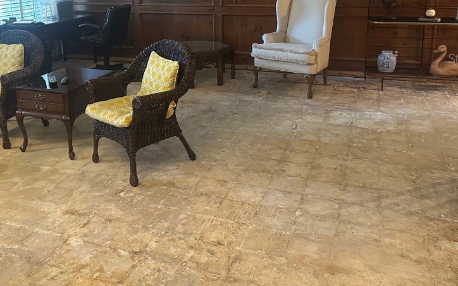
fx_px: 449
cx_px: 184
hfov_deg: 53.7
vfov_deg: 34.3
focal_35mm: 36
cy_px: 58
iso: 800
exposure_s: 1/40
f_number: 1.78
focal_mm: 6.86
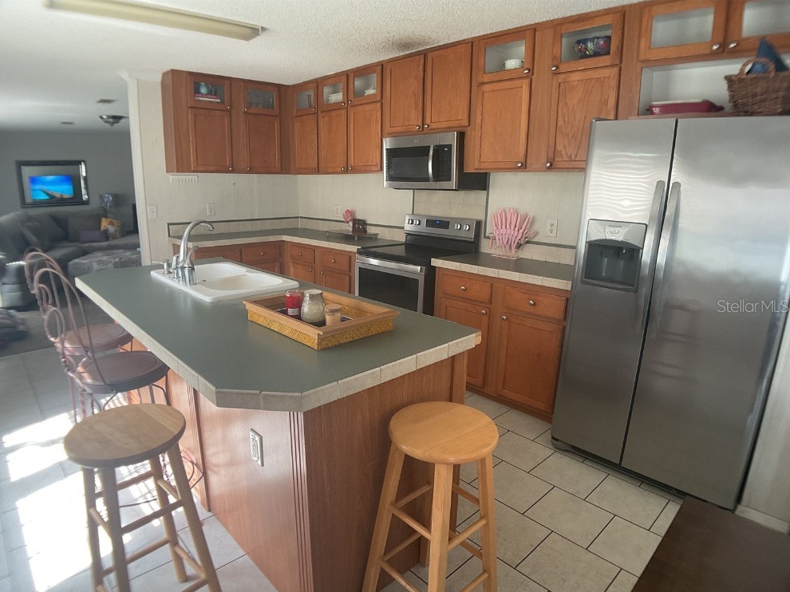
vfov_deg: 46.8
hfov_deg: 60.0
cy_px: 306
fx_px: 684
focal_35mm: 30
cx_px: 384
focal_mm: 3
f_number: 1.8
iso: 50
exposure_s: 1/60
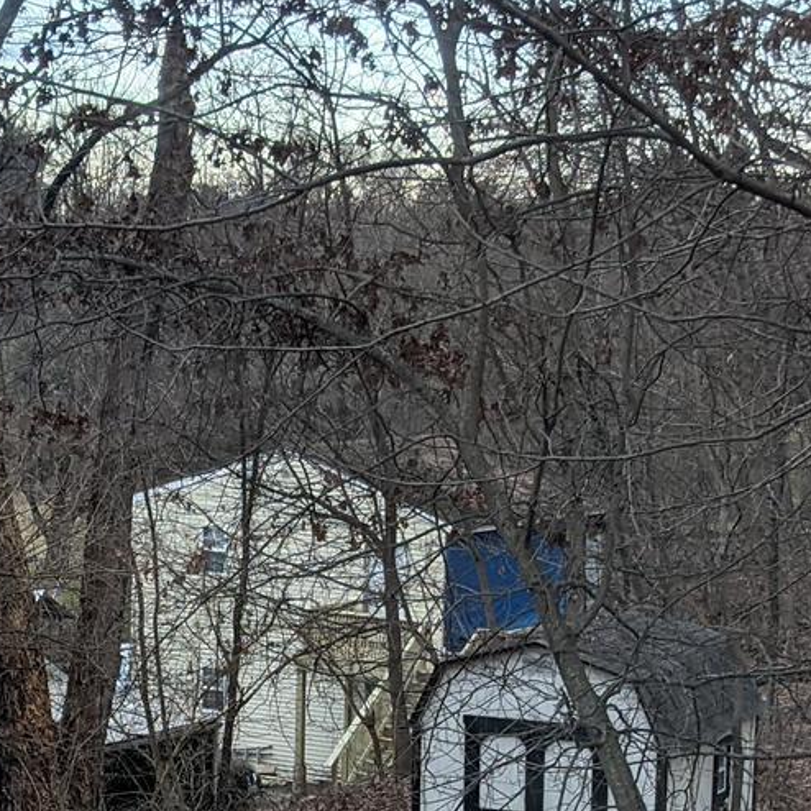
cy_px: 890
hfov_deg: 17.6
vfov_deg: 17.0
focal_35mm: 99
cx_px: 448
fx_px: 2624
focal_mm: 4.44
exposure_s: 1/334
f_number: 1.8
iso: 35
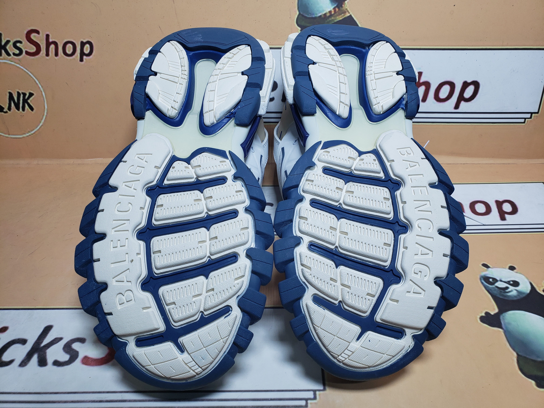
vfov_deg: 53.1
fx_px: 409
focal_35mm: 26
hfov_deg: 67.3
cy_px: 204
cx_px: 272
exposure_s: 1/357
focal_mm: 4.3
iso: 50
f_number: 2.4
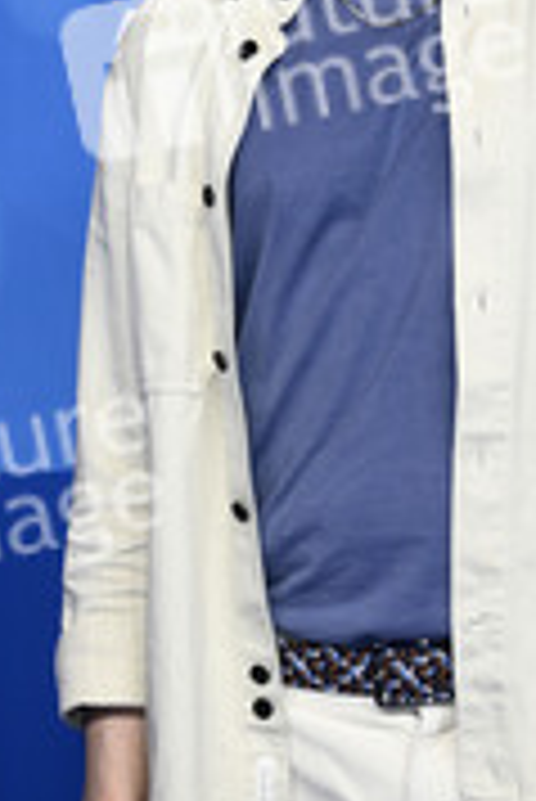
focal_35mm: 202
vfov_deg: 10.2
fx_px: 4502
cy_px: 279
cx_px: 423
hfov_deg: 6.8
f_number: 5.6
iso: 1000
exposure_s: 1/250
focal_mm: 90
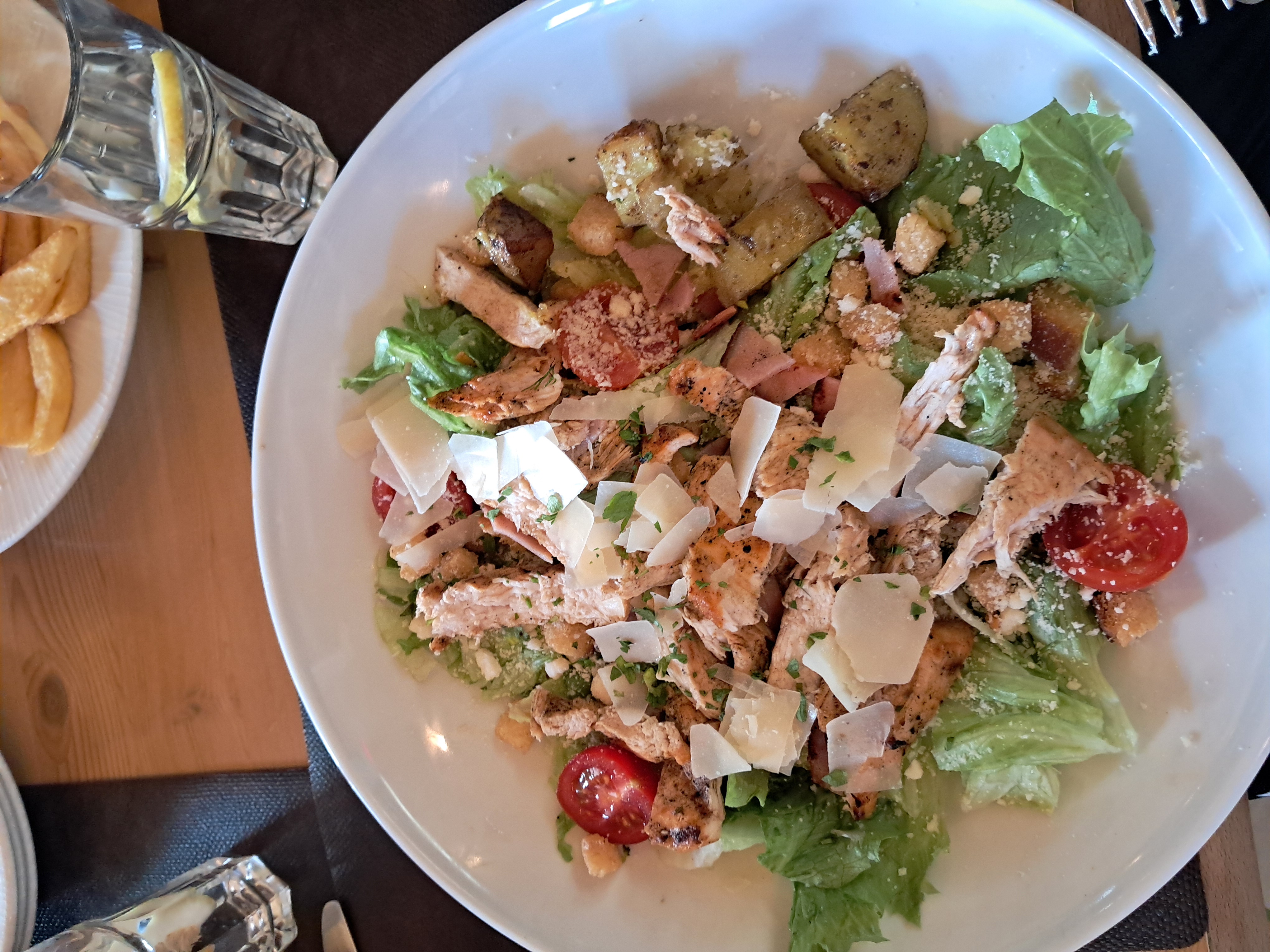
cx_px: 635
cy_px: 476
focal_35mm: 27
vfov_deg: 51.4
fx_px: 991
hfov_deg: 65.3
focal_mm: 4
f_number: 1.8
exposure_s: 1/60
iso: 500
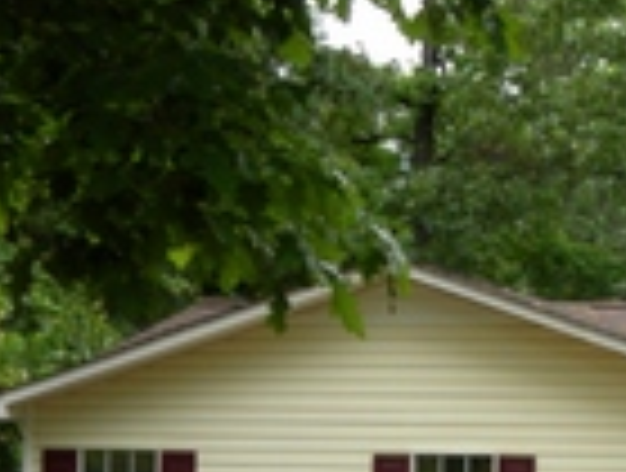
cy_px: 557
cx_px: 703
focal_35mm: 139
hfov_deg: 13.8
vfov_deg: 10.5
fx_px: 2520
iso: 80
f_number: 4.1
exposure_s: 1/221
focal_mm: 10.1
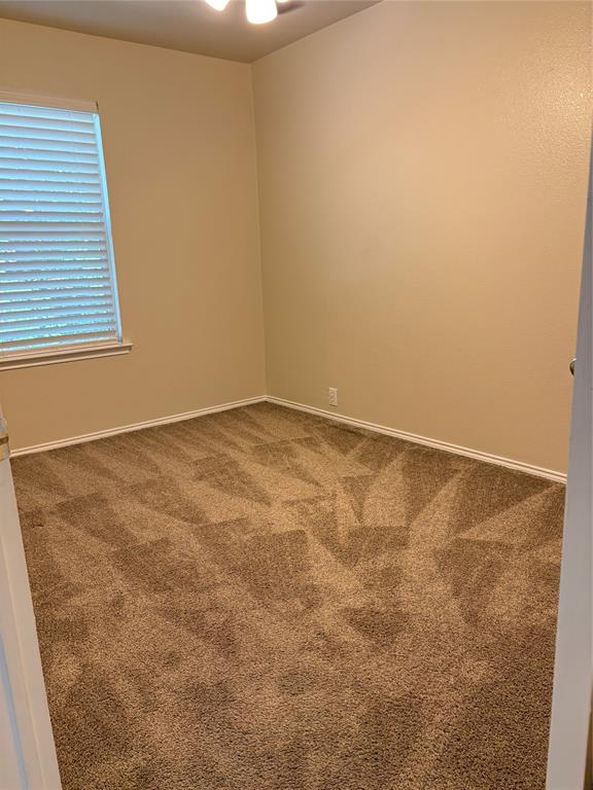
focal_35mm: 26
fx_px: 594
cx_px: 296
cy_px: 395
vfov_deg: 67.3
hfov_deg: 53.1
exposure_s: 1/60
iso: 125
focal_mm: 5.96
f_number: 1.6
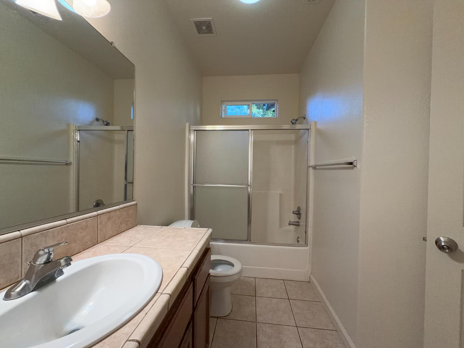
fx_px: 188
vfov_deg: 85.7
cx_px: 232
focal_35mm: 14
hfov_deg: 102.1
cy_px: 174
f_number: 2.2
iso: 250
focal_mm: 2.22
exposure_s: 1/120
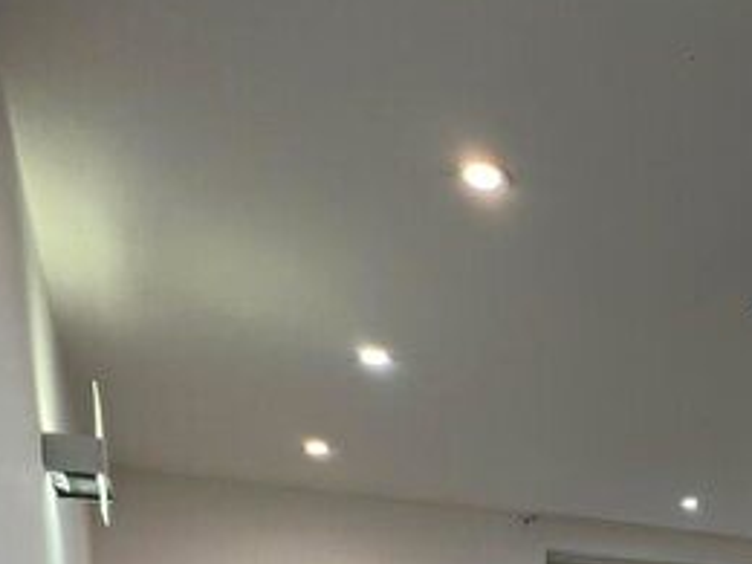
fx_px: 760
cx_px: 804
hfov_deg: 42.7
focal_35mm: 35
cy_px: 730
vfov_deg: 31.5
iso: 100
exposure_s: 1/100
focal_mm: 1.57
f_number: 1.8
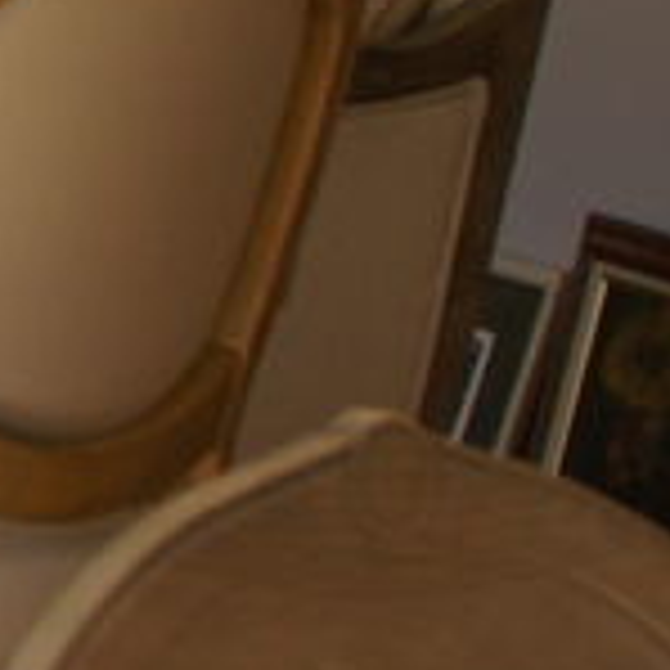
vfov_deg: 5.3
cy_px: -245
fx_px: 7226
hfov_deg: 5.0
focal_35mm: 330
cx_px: -1551
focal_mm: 24
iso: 100
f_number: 5.6
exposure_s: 1/50
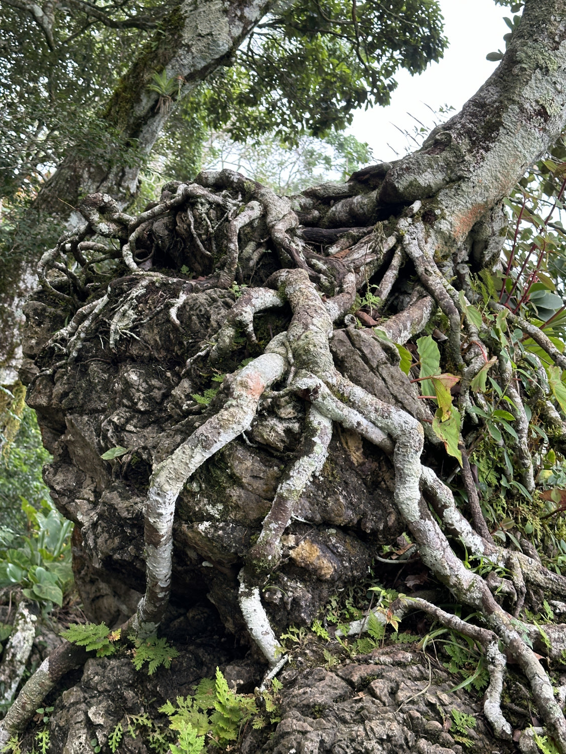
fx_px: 1046
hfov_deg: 30.3
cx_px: 283
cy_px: 377
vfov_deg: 39.7
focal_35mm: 48
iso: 125
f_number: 1.8
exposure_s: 1/60
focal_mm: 6.9
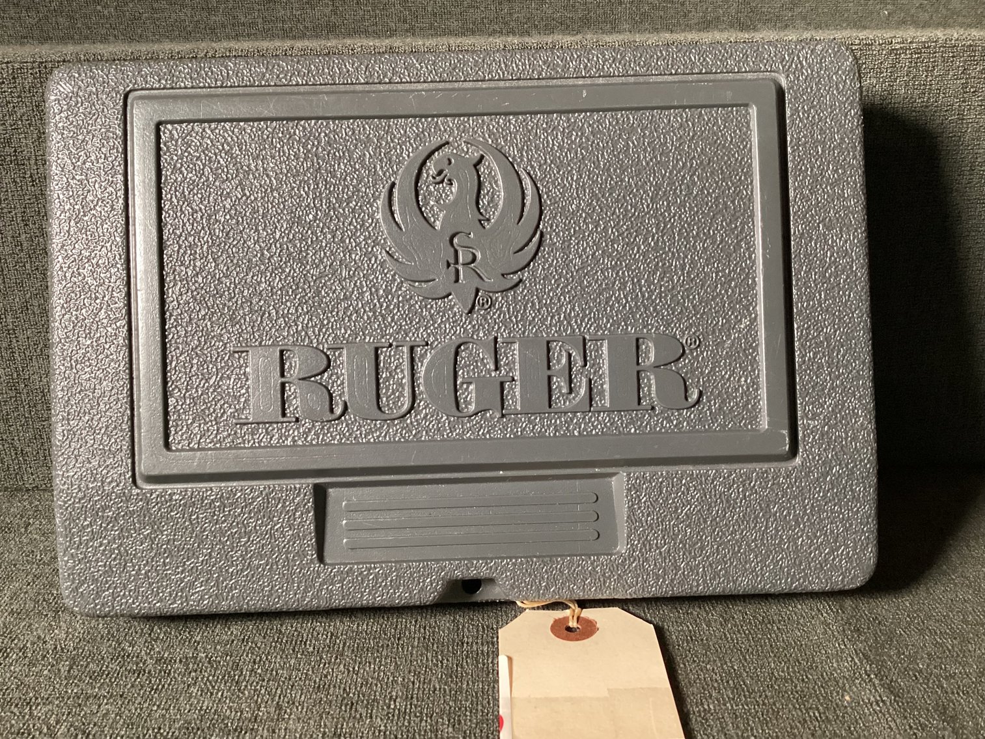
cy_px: 370
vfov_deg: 45.4
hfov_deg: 58.3
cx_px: 492
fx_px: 882
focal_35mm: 31
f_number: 2.4
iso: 320
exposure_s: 1/60
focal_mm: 3.3
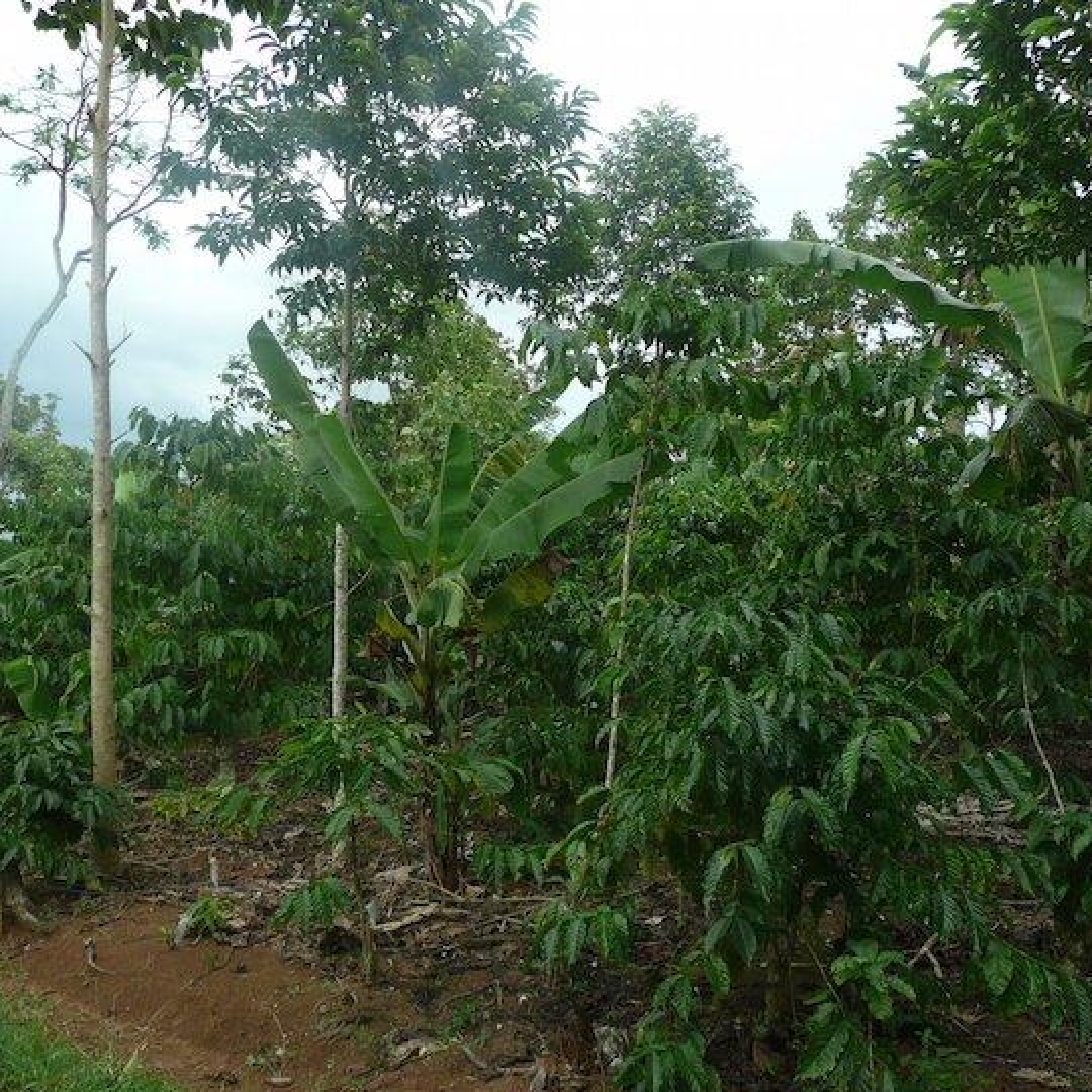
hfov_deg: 43.8
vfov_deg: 43.9
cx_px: 507
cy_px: 548
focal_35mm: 38
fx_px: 1356
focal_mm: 5.2
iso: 100
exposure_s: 1/400
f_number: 3.5
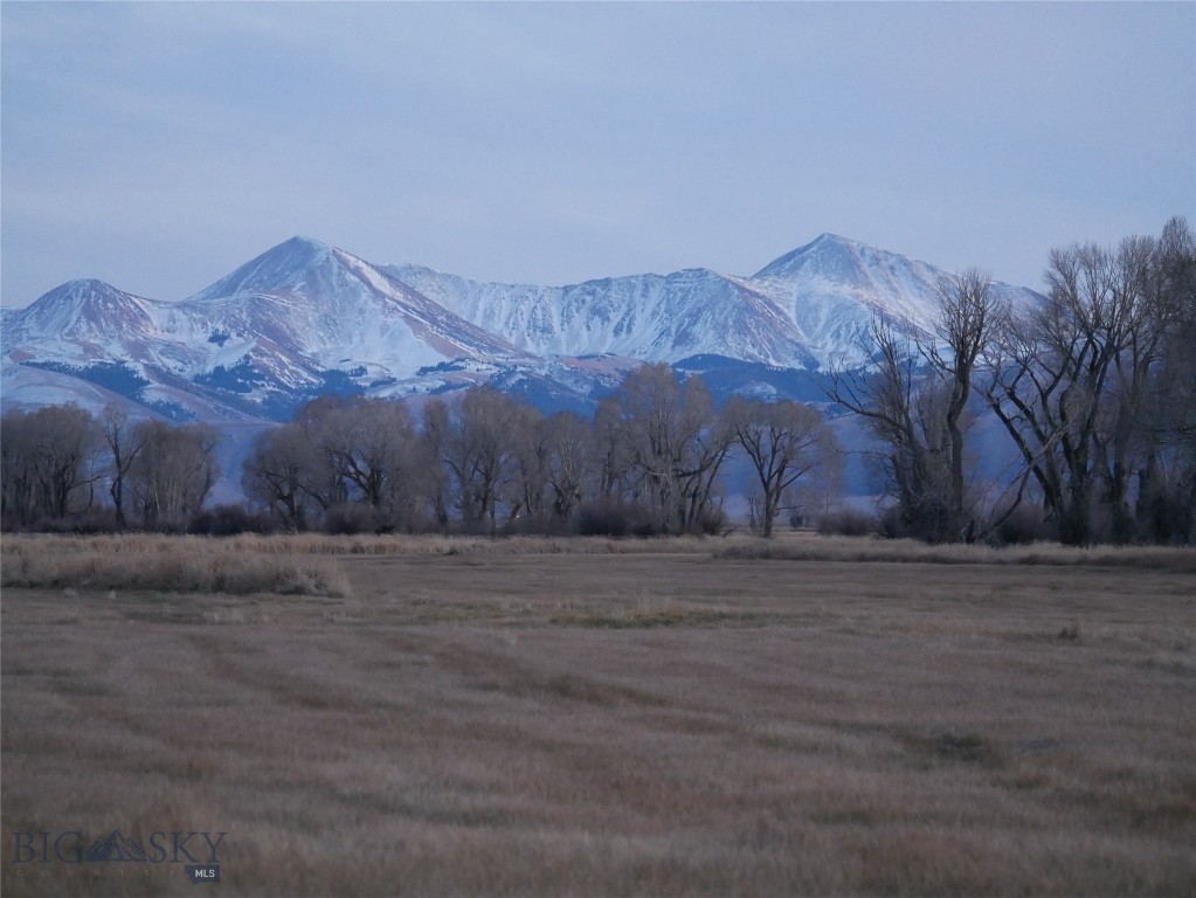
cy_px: 449
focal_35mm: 200
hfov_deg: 9.9
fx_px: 6913
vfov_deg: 7.4
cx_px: 598
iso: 2500
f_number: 4
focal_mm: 100
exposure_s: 1/250
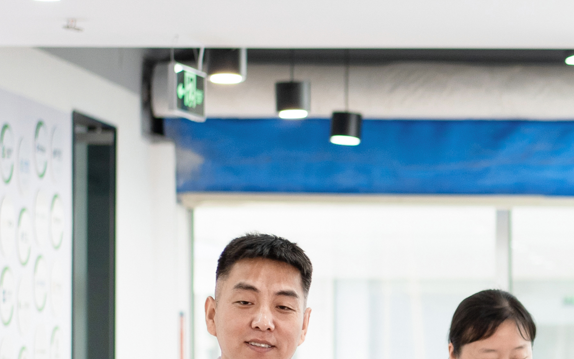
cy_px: 433
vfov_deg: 5.9
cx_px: 919
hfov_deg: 9.2
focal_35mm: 221
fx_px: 3457
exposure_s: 1/125
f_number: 2.5
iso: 400
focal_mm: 55
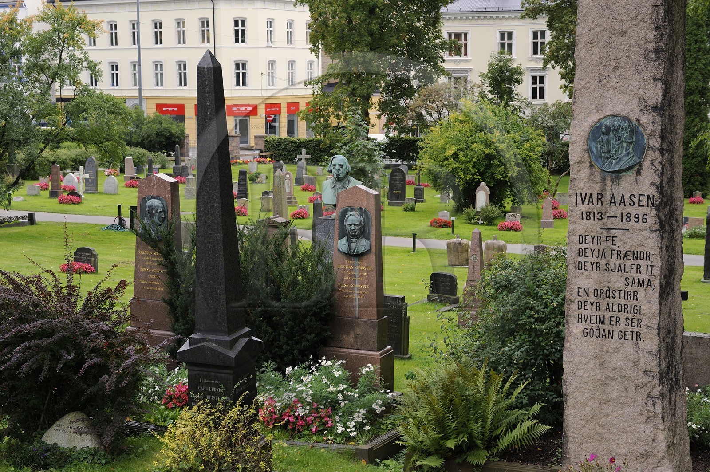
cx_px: 355
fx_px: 1222
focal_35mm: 62
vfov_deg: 21.9
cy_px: 236
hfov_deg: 32.4
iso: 400
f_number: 9
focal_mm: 62
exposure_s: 1/125
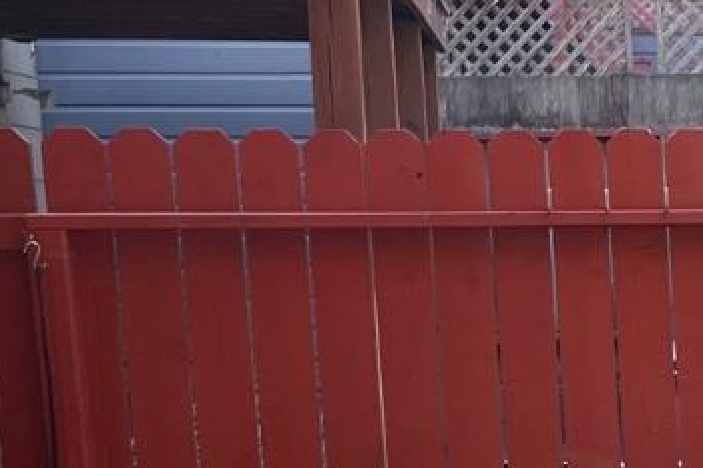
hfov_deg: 16.0
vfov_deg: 11.6
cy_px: 577
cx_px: 1117
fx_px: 2245
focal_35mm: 115
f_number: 1.6
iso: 32
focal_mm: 4.2
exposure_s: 1/315
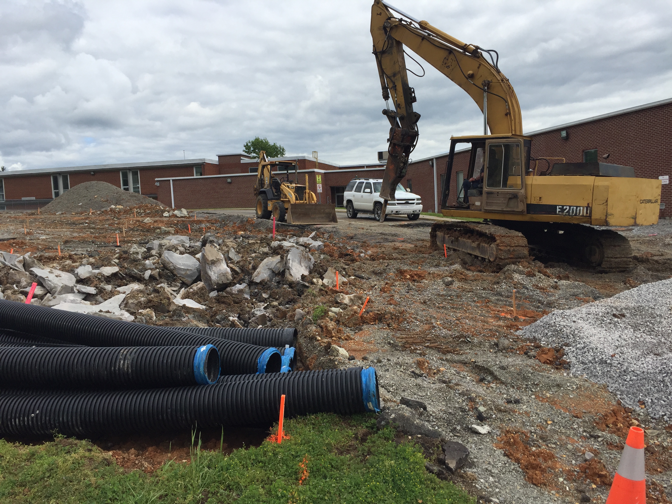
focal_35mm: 29
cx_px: 336
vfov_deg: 48.2
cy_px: 252
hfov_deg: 61.7
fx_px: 563
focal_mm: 4.15
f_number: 2.2
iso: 32
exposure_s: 1/2326
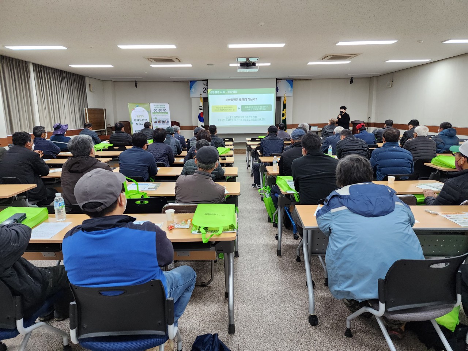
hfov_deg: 73.9
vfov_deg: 58.9
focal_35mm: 23
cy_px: 176
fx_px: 311
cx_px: 234
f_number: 1.8
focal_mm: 6.4
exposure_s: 1/120
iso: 250
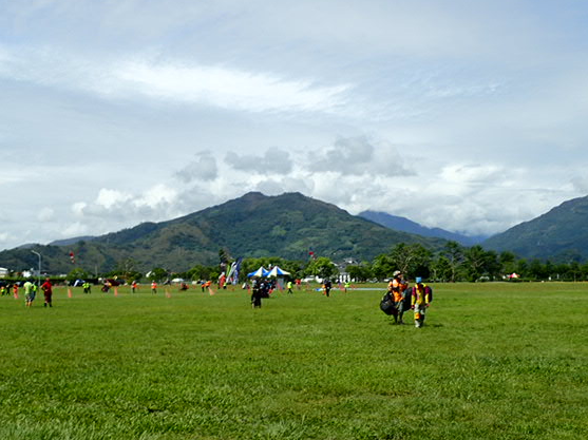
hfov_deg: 41.3
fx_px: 781
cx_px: 286
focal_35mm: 46
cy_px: 230
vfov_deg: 31.5
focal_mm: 7.34
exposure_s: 1/125
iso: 100
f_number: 11
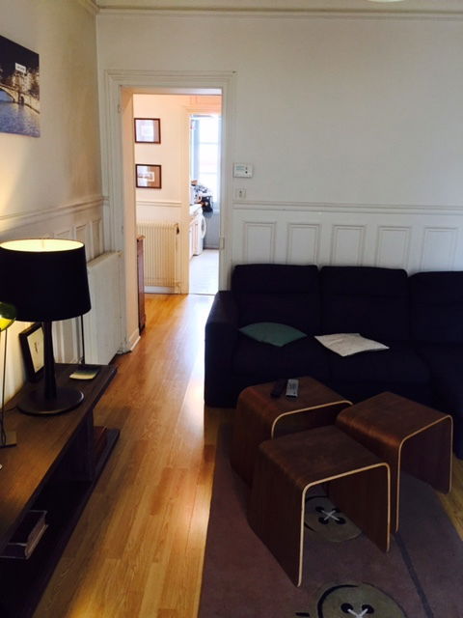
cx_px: 232
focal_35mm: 29
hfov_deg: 48.2
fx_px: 517
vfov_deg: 61.7
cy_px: 309
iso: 250
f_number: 2.2
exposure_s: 1/33
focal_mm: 4.15
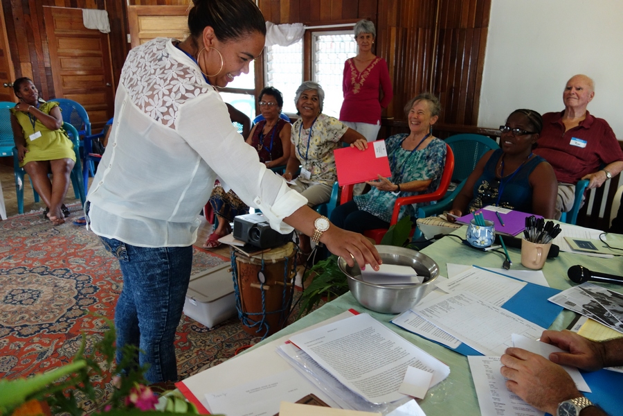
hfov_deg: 65.5
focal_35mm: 28
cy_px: 208
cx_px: 312
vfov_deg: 46.4
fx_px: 485
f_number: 1.8
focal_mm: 10.4
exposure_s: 1/100
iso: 500
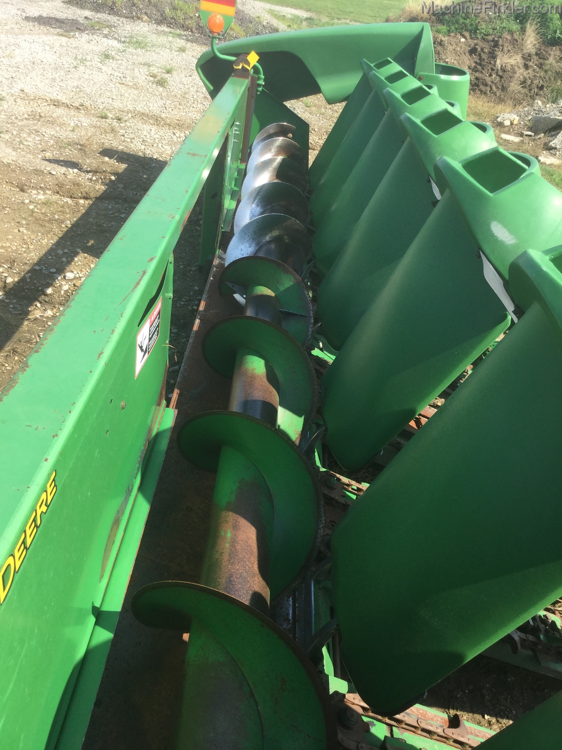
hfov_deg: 45.4
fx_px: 671
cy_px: 375
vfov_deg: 58.4
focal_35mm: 31
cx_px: 281
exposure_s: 1/570
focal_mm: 3.3
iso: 25
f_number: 2.4
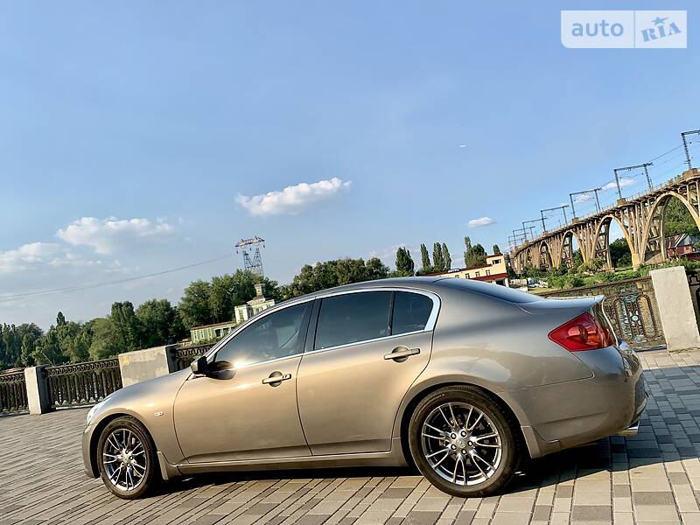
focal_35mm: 26
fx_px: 526
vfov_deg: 53.1
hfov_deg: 67.3
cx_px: 350
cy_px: 262
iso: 25
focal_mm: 4.2
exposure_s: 1/1718
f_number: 1.8
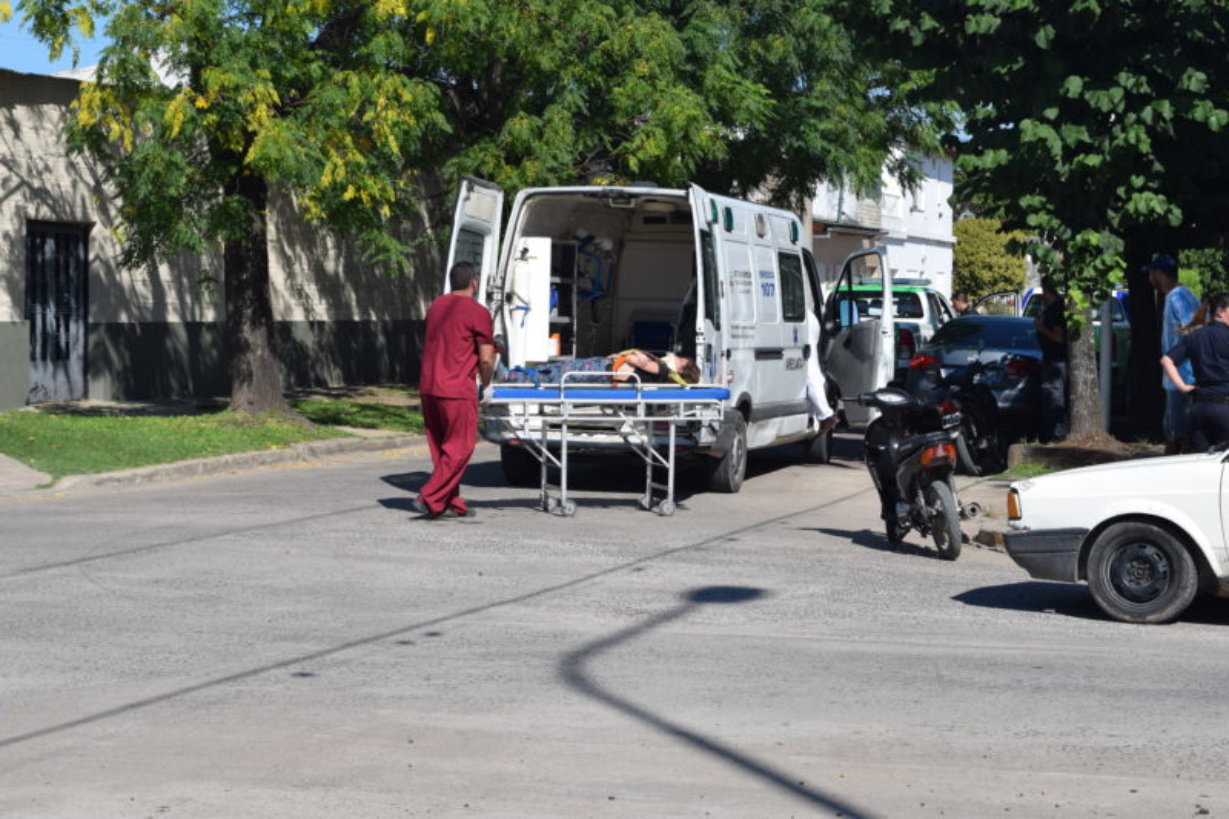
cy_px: 410
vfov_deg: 16.5
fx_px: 2816
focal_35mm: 82
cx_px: 614
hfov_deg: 24.6
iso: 200
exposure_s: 1/400
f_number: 10
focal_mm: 55
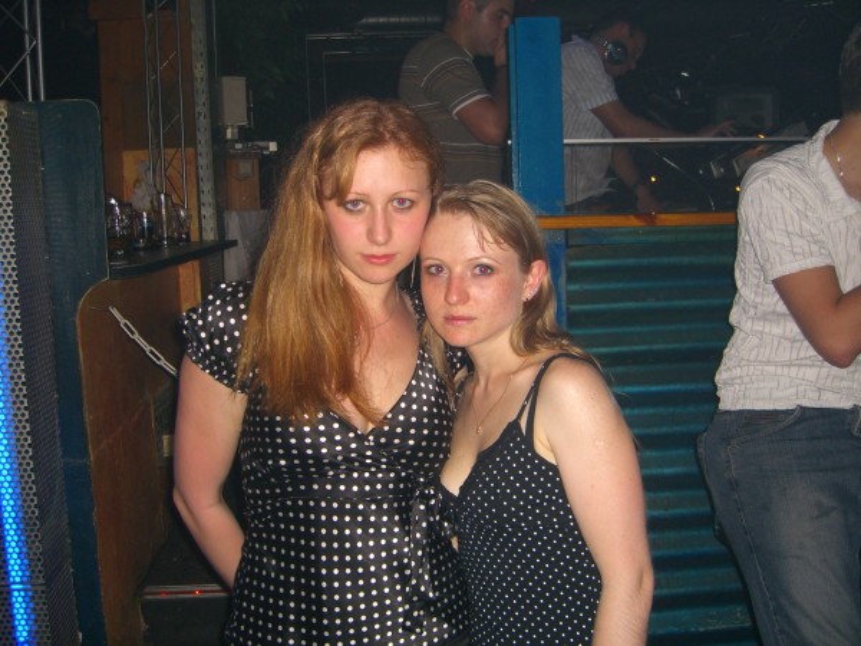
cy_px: 323
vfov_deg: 37.7
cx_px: 430
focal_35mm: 38
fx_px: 945
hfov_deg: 49.0
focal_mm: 7.9
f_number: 2.8
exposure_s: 1/60
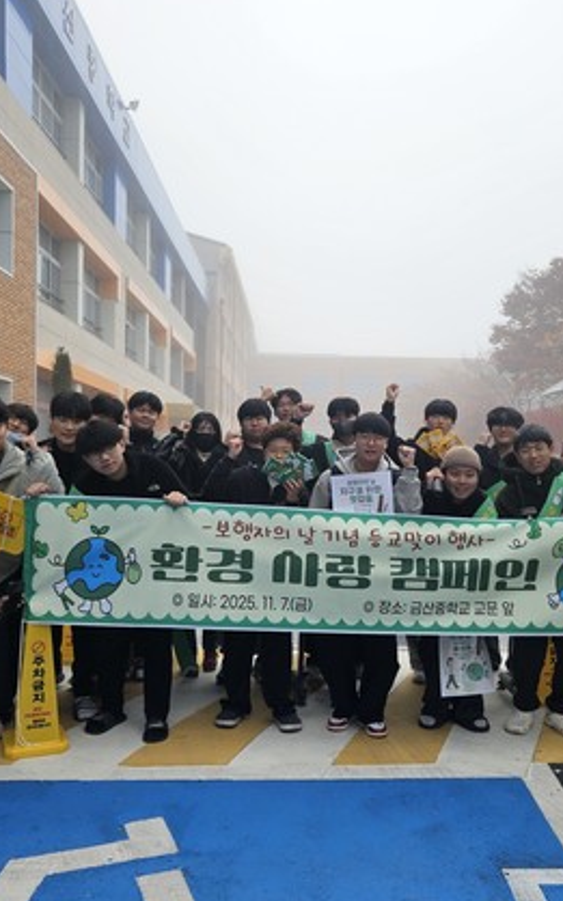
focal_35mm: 35
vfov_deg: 55.3
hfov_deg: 36.2
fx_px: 860
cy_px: 455
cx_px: 328
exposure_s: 1/389
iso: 25
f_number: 1.8
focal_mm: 5.4
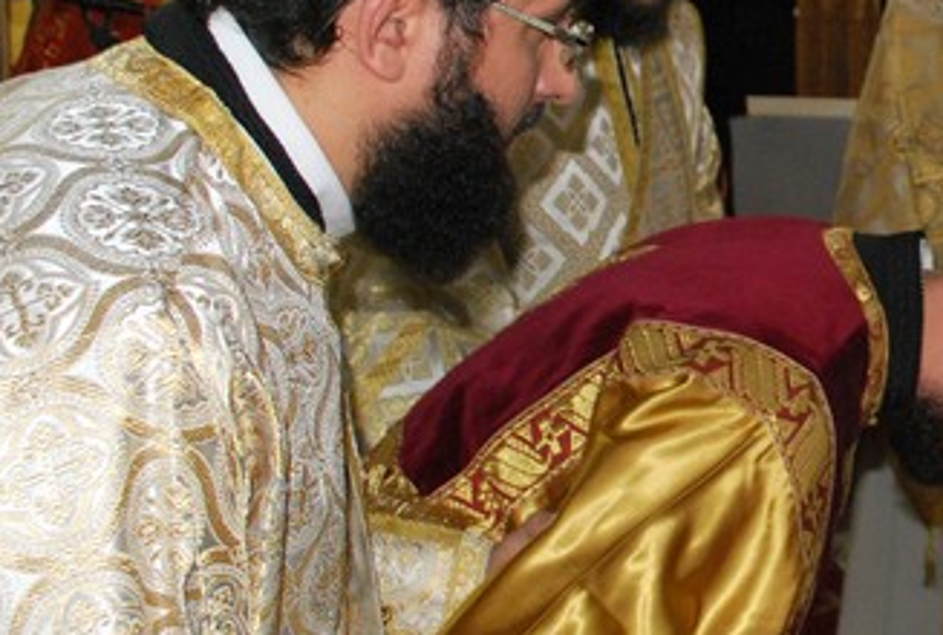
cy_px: 176
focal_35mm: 70
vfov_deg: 19.5
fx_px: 1839
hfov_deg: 26.3
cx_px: 1068
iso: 800
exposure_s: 1/60
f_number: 5
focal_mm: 18
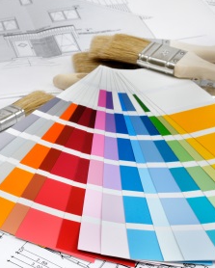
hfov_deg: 15.9
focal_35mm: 97
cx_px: 70
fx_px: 768
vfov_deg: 19.8
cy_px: 133
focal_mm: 45
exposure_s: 1/200
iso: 200
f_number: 18
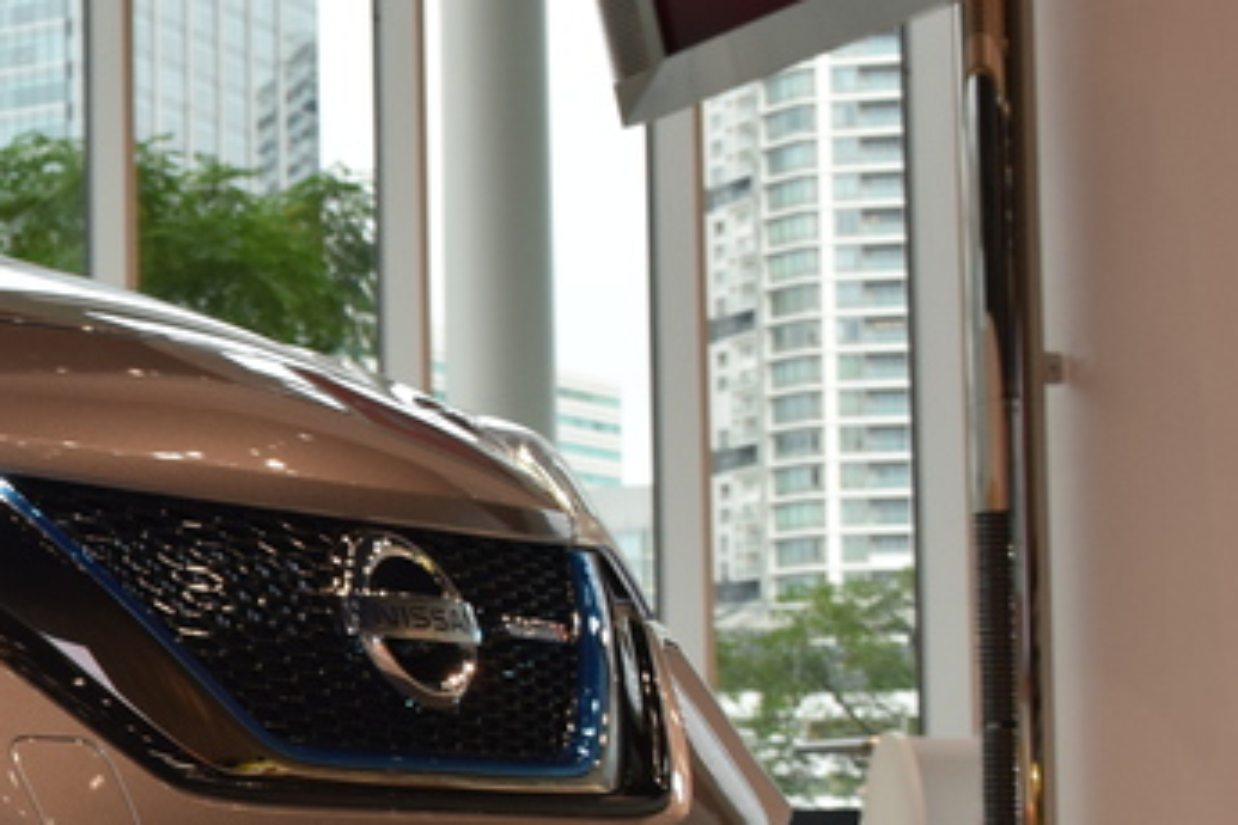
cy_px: 615
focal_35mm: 98
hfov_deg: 18.6
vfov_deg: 13.9
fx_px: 3370
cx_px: -585
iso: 500
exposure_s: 1/125
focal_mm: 22
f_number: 5.6
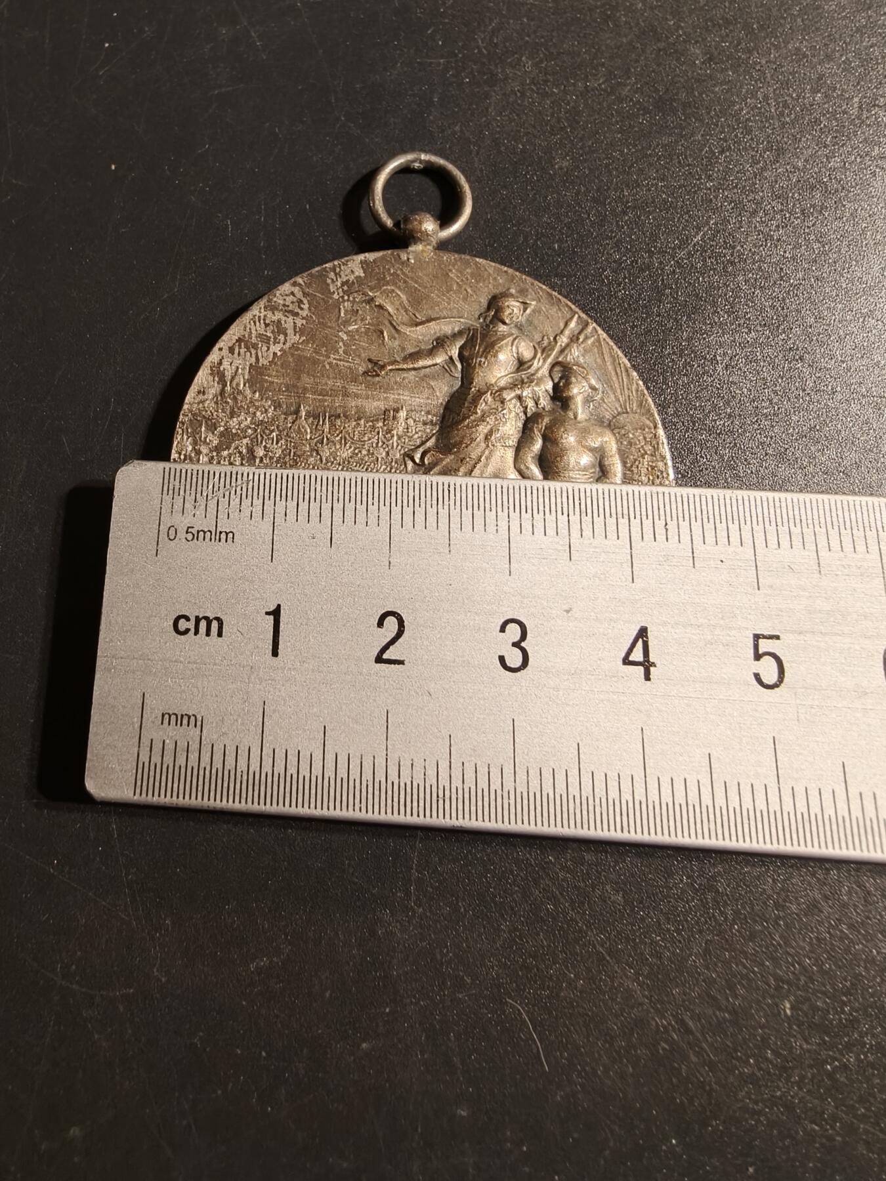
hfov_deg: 58.9
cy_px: 590
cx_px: 443
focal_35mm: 23
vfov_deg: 73.9
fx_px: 785
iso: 160
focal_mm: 2.32
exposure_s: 1/100
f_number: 2
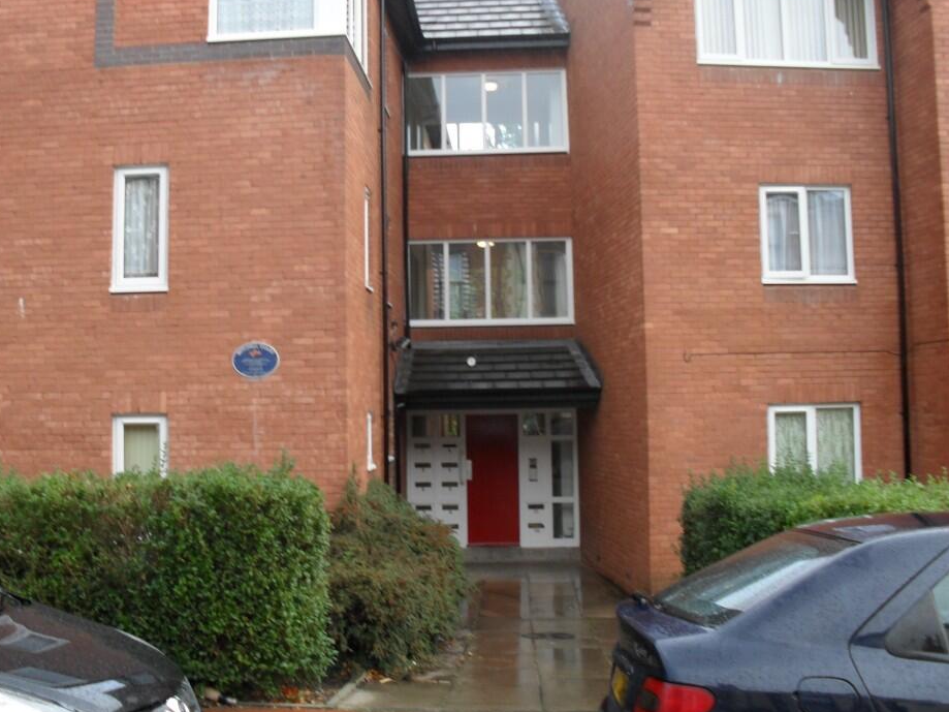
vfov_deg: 36.8
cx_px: 422
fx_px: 1069
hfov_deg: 47.8
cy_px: 319
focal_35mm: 39
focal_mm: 6.3
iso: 100
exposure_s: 1/45
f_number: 3.2
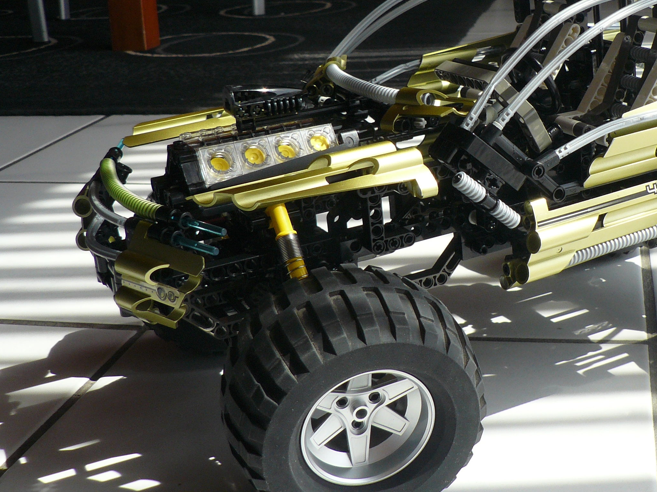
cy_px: 165
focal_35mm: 54
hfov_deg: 34.8
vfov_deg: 26.9
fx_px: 1025
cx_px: 491
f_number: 4
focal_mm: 6
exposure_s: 1/160
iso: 100
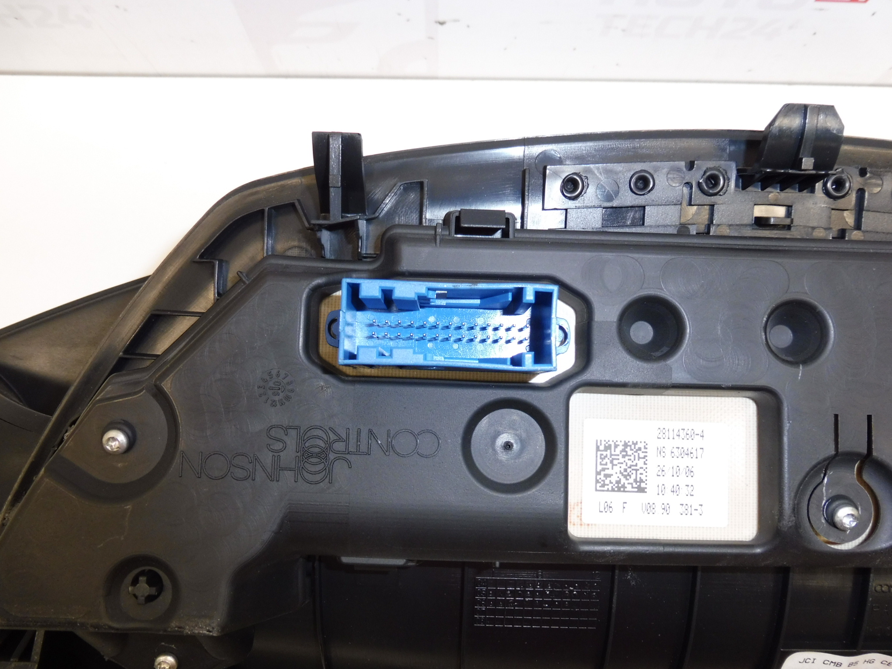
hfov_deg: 71.6
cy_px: 334
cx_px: 446
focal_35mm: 24
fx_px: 618
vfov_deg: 56.8
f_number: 3.5
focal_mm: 4.3
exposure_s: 1/60
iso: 200
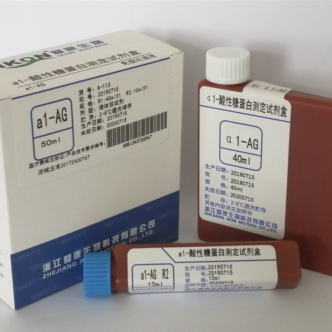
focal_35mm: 75
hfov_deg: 23.1
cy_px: 167
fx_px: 814
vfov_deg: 23.1
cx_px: 155
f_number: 1.8
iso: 80
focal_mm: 3.64
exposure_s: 1/50
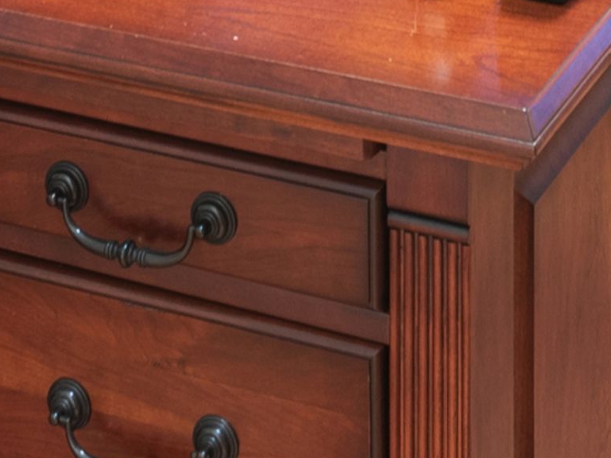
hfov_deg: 15.3
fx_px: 2258
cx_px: 462
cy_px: -790
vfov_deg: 9.6
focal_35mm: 128
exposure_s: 6
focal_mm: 17
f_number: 7.1
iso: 100
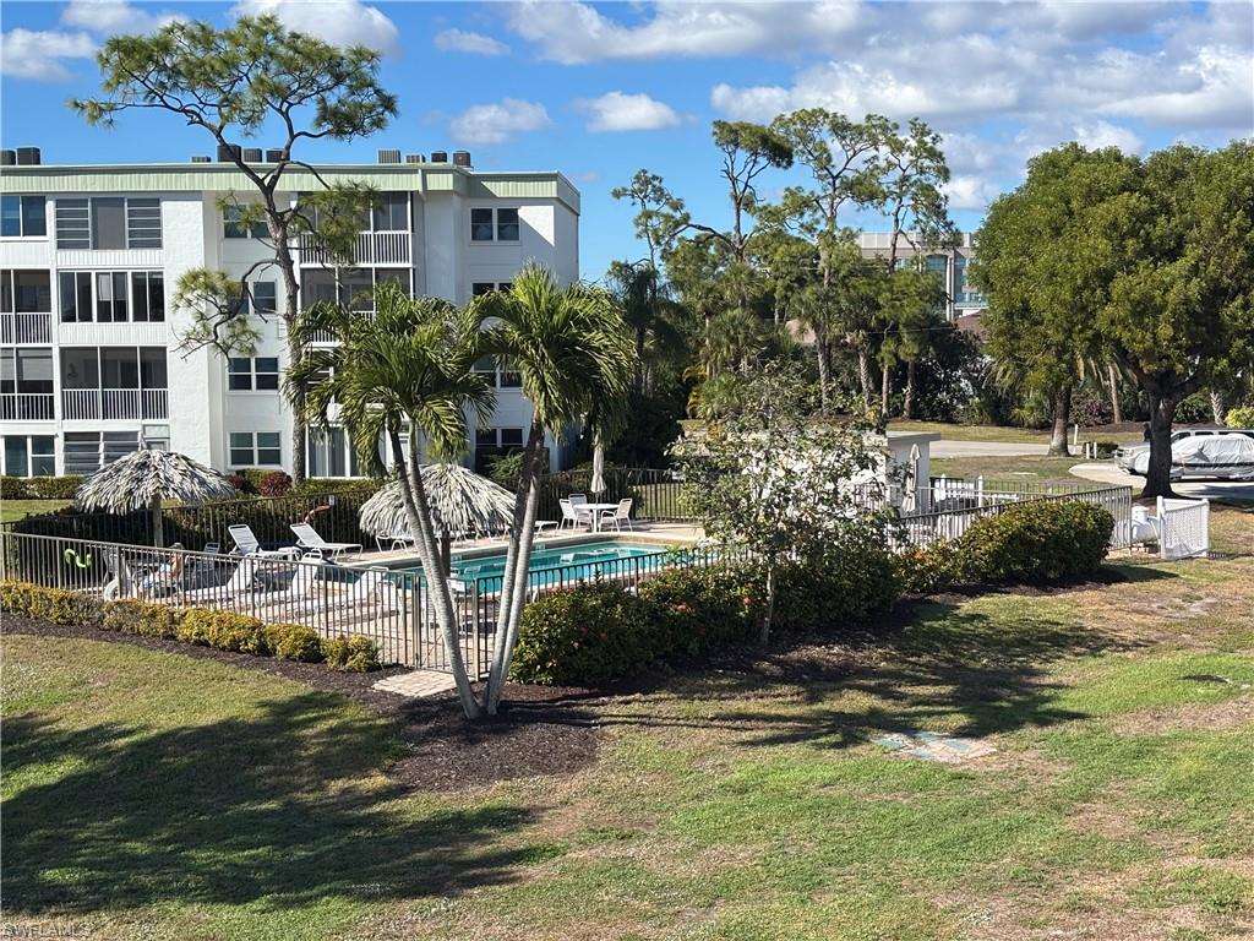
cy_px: 470
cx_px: 627
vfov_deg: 28.0
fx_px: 1884
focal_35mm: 52
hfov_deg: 36.8
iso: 40
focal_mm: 5.96
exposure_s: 1/2451
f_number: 1.6
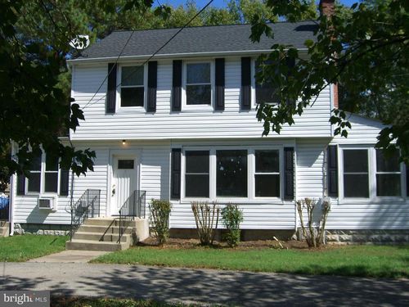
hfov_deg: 49.0
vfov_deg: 37.7
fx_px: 449
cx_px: 204
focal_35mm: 38
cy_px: 154
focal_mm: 7.9
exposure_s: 1/160
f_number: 8
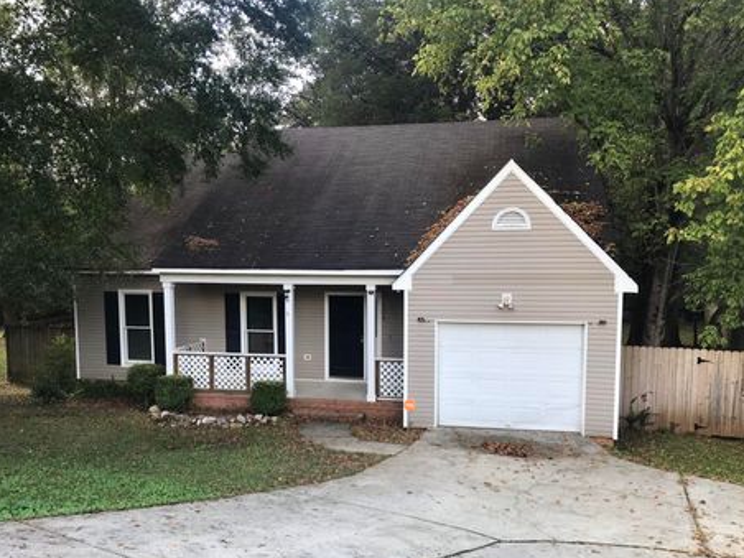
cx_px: 369
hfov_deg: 58.4
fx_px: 666
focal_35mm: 31
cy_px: 304
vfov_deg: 45.4
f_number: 1.8
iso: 20
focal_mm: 3.99
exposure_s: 1/204
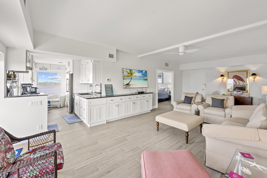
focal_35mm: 14
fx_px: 104
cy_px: 89
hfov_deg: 104.3
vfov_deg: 81.2
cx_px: 134
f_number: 8
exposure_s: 1/25
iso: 500
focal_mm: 14
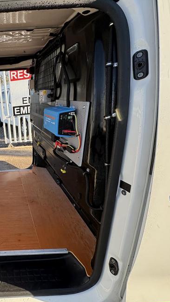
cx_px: 0
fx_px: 168
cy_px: 155
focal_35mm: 21
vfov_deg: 83.8
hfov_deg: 45.3
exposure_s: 1/240
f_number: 2.2
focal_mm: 2.22
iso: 64
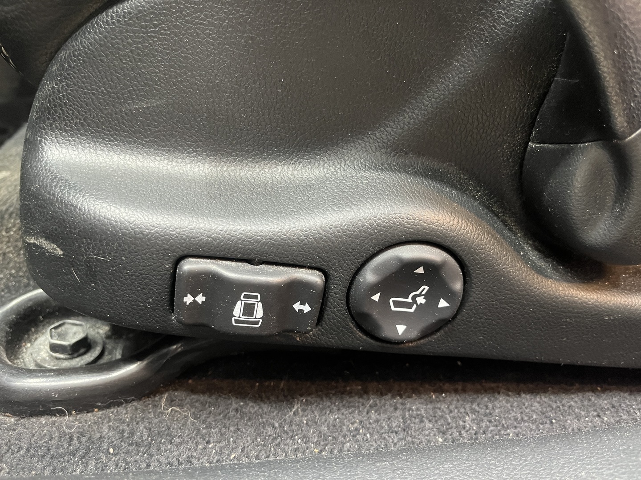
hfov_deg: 67.3
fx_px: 481
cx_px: 320
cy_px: 240
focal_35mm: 26
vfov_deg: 53.1
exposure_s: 1/33
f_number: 1.6
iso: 500
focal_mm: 5.1
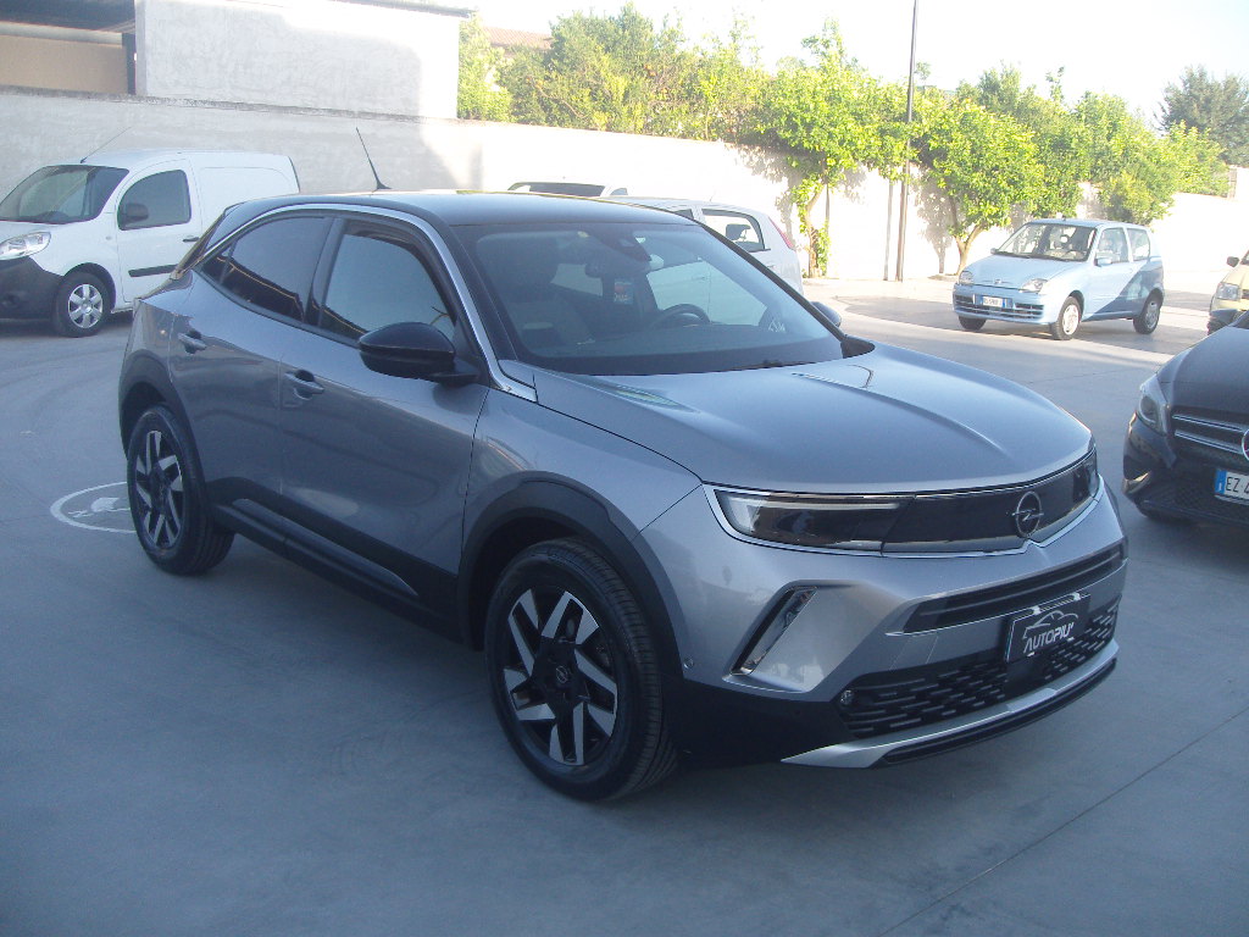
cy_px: 468
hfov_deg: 50.1
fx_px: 1335
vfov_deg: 38.7
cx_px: 624
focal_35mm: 37
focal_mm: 6.2
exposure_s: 1/400
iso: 80
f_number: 2.8
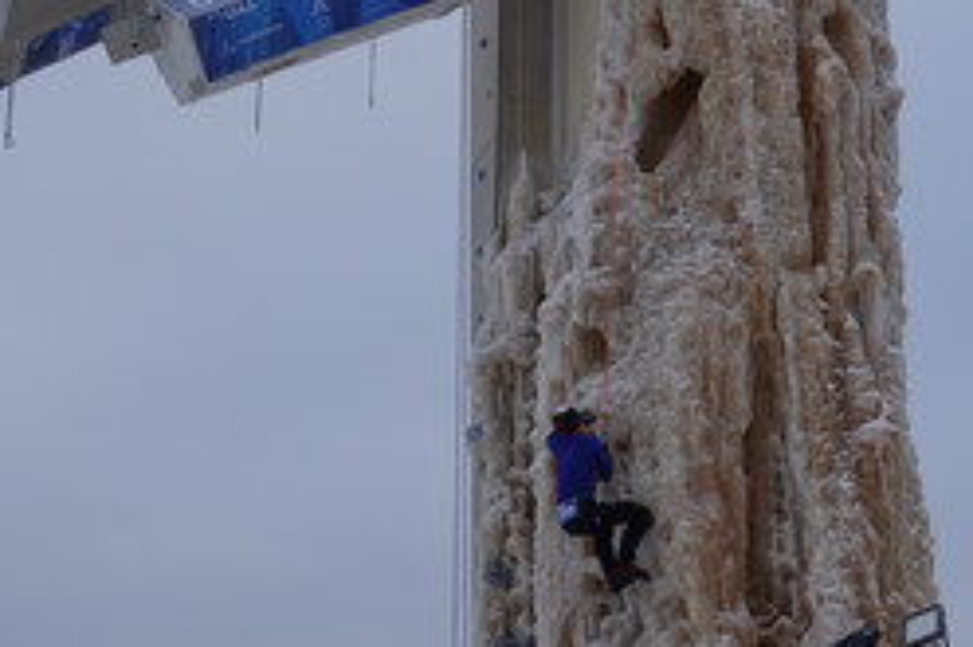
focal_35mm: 78
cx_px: 679
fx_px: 2107
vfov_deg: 17.5
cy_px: 274
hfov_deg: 25.8
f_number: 3.2
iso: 100
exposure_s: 1/800
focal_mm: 15.73
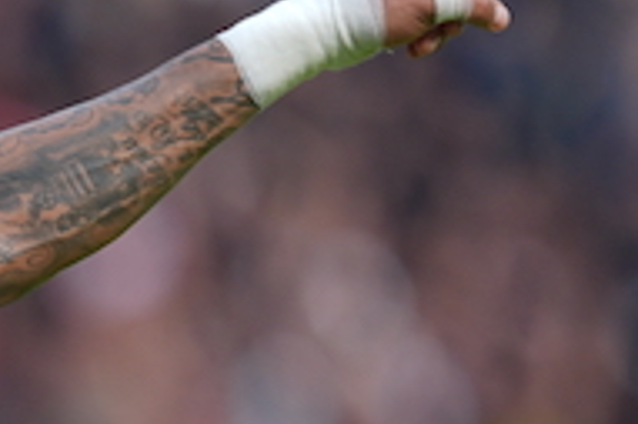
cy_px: 569
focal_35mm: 1572
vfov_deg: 0.9
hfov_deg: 1.3
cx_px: -414
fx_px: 27835
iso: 200
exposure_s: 1/2000
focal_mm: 300
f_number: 2.8
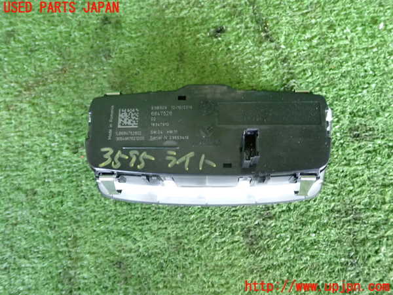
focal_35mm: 32
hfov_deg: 56.8
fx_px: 363
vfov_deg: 44.2
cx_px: 196
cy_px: 148
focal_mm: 5.79
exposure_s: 1/30
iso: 400
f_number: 2.4
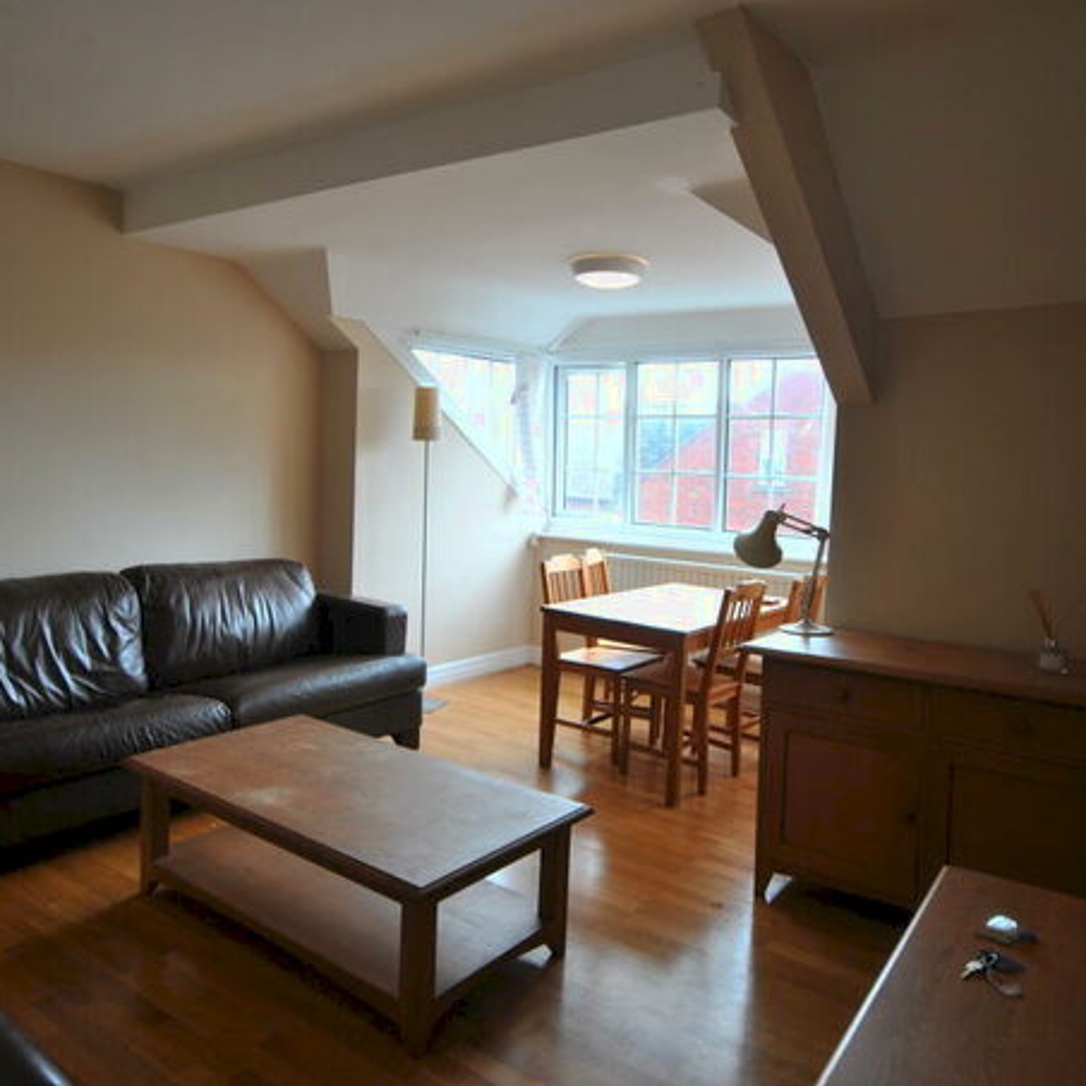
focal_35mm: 26
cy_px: 527
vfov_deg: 61.6
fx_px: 911
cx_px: 518
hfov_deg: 61.6
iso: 100
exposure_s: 1/20
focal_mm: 13
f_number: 4.5
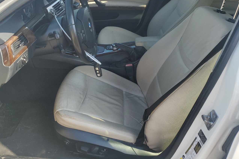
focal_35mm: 34
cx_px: 108
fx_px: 226
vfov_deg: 38.3
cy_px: 51
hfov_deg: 55.7
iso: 50
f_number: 1.5
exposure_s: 1/588
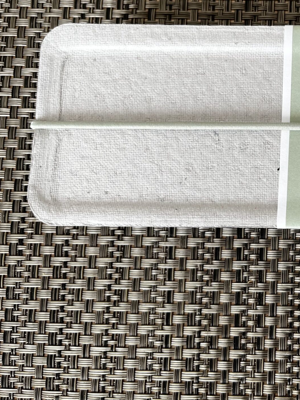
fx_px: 543
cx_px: 350
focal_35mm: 47
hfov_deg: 27.5
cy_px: 166
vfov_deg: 40.3
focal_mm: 5.1
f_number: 1.6
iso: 50
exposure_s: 1/122
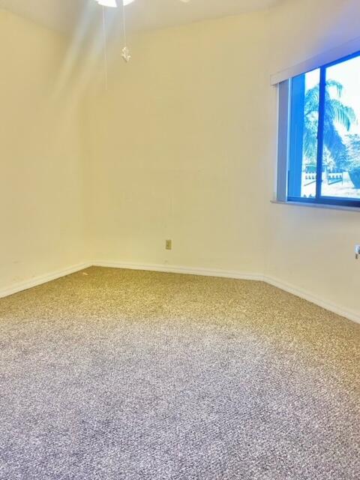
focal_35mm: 26
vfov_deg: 67.3
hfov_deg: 53.1
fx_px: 361
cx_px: 180
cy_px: 240
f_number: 1.8
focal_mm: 4.25
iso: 100
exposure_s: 1/120
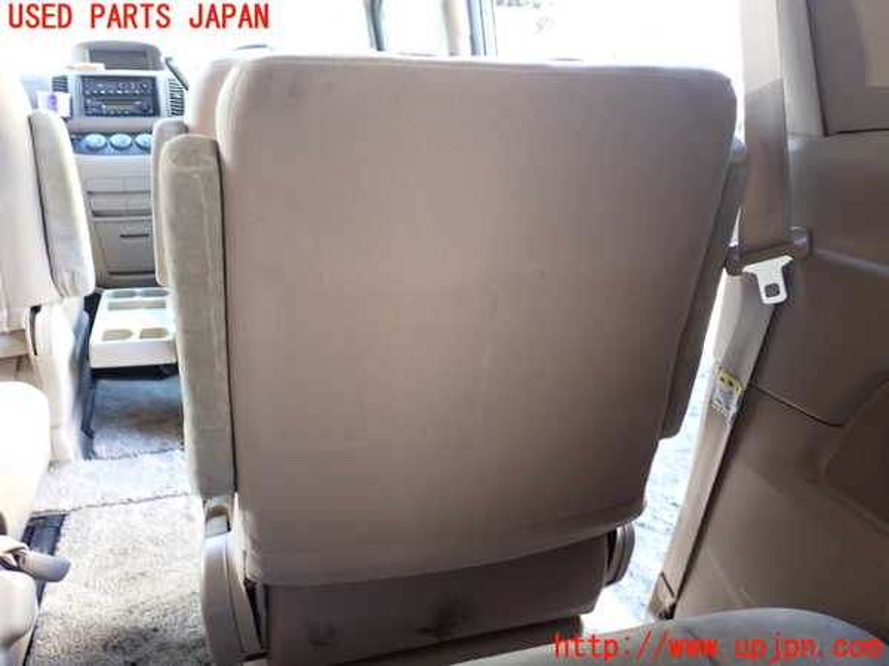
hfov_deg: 60.0
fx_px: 770
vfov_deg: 46.8
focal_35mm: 30
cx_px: 444
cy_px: 333
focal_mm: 5.4
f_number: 2.3
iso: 250
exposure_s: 1/30
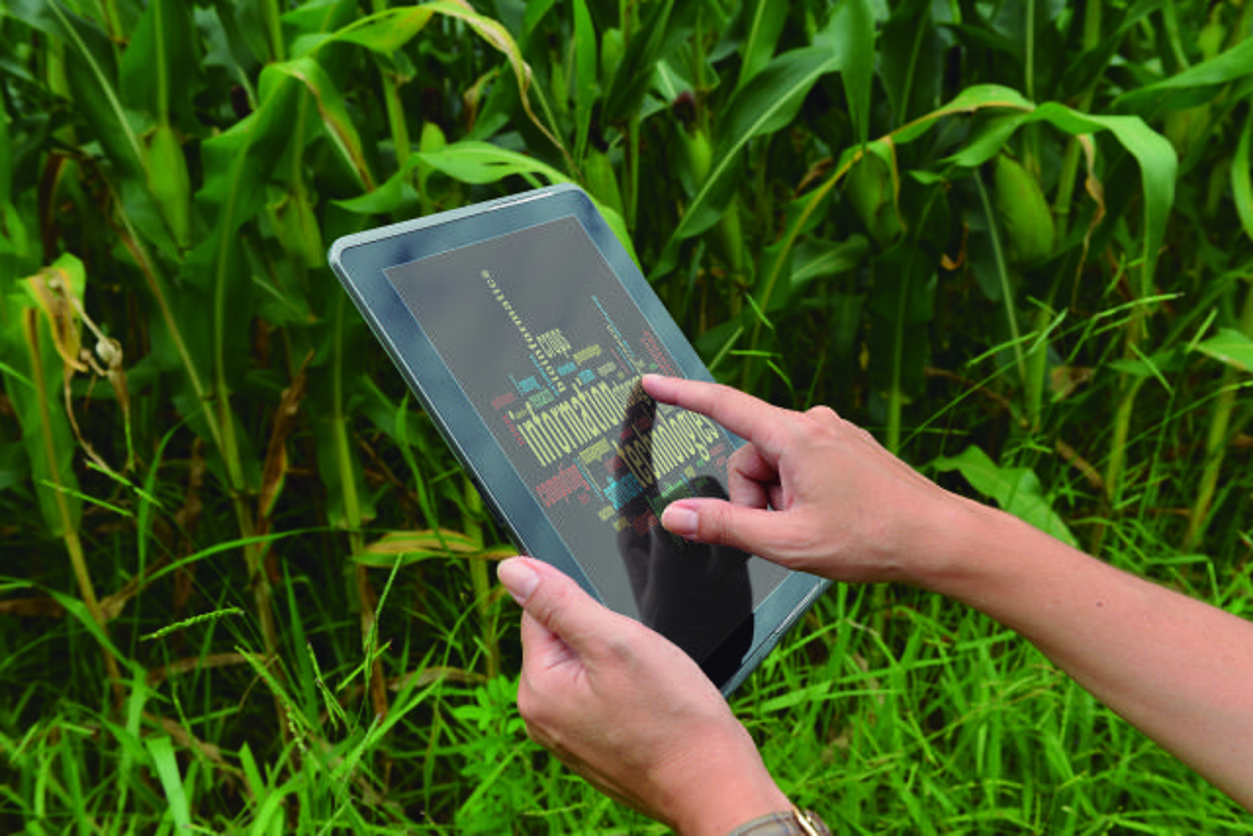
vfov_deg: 45.0
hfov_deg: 63.6
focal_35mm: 29
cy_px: 418
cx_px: 626
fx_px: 1010
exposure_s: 1/160
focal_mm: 29
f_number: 8
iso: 200
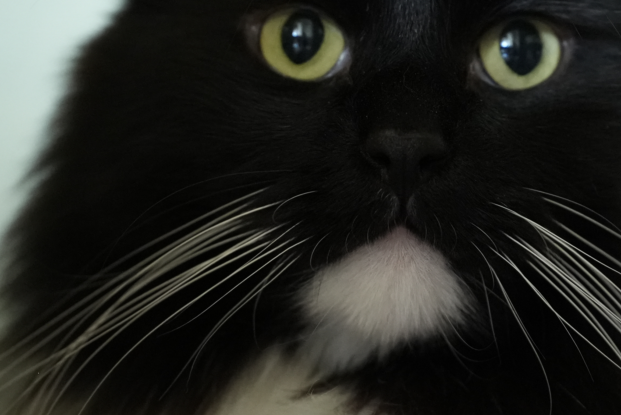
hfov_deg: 8.7
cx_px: 464
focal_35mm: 235
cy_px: 139
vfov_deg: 5.9
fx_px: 4056
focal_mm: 128
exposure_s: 1/100
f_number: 4
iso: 12800
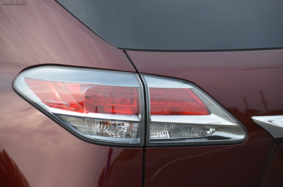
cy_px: 94
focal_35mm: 202
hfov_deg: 10.2
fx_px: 1589
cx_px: 142
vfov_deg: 6.8
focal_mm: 135
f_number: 5.6
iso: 720
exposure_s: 1/1000
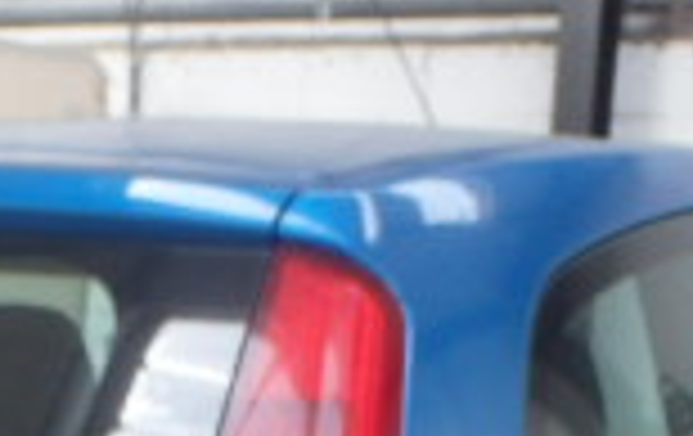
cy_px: 939
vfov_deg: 9.8
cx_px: 45
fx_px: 2328
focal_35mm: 123
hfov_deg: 16.7
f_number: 3.9
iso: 200
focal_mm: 5
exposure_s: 1/50
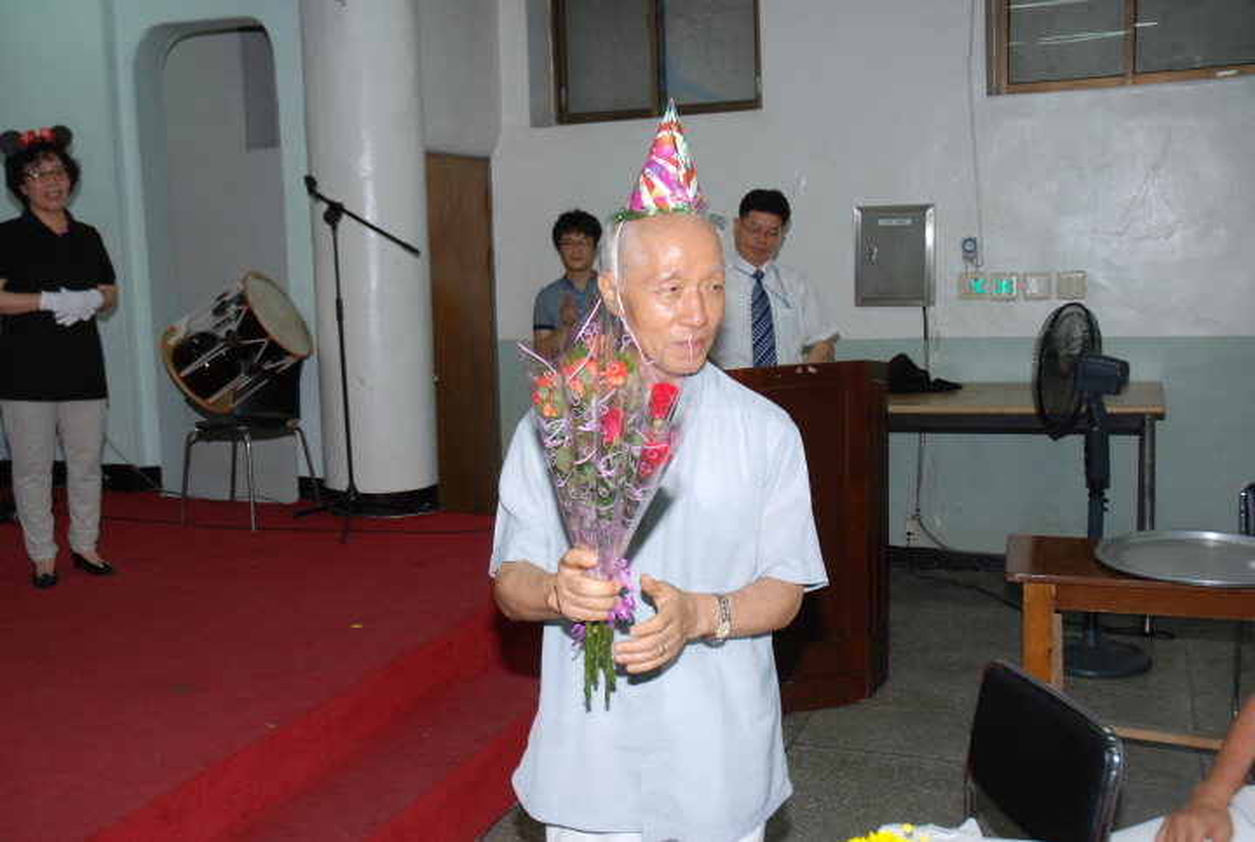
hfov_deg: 51.2
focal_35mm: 38
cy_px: 421
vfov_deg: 35.6
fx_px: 1310
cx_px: 628
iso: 200
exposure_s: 1/60
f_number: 6.3
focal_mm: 25
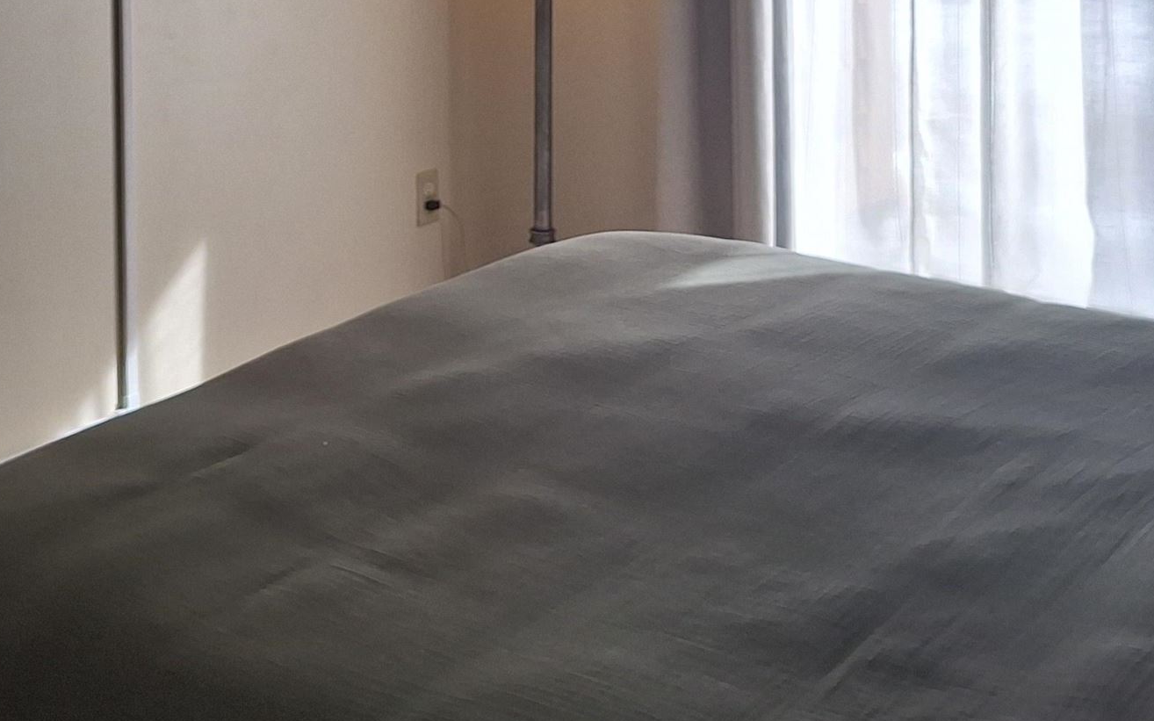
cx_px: 422
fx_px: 1793
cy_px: -202
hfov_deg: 35.5
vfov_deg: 20.8
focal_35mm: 57
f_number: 1.8
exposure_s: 1/437
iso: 40
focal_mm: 5.54
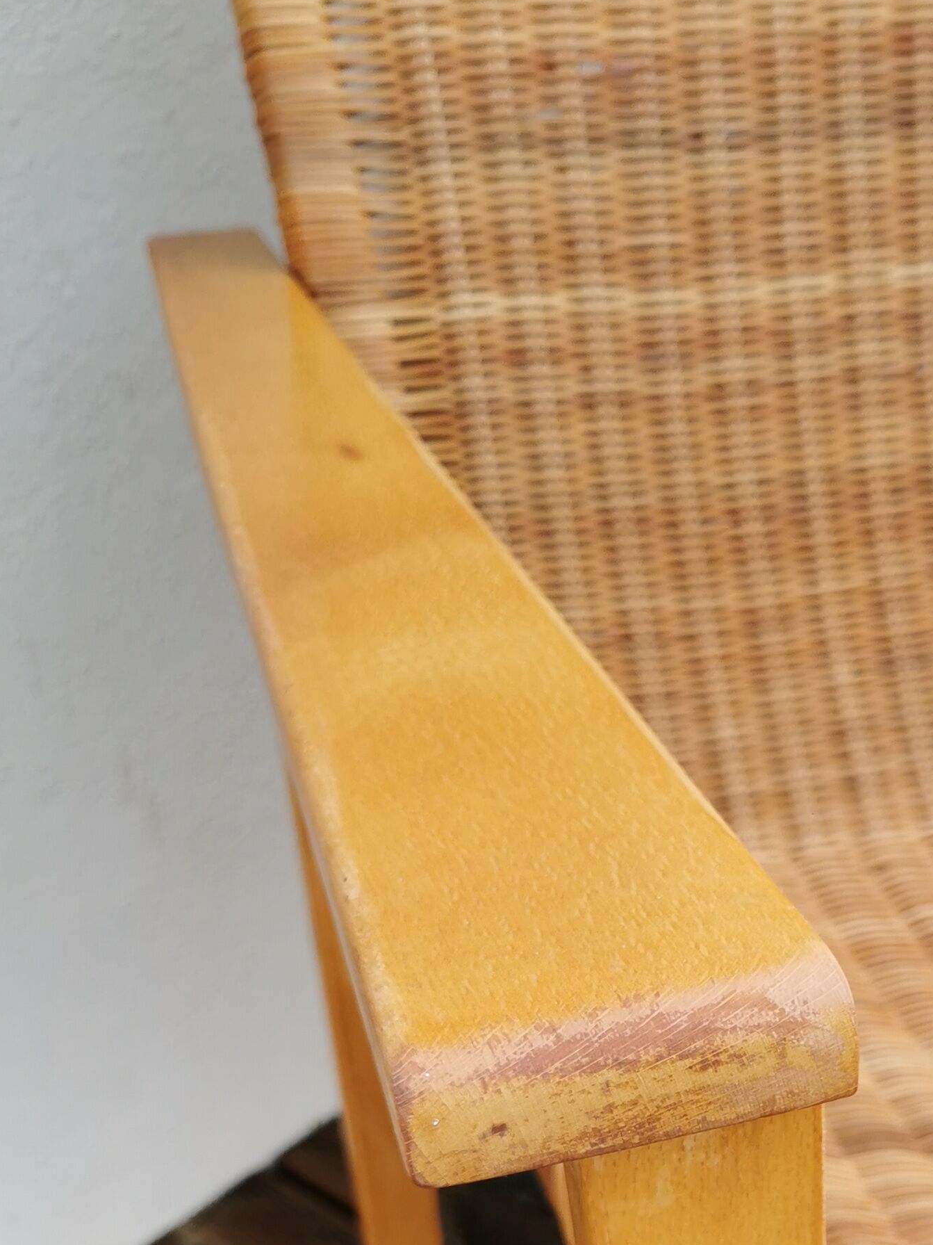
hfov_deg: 25.9
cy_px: 1180
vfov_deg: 32.7
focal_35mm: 55
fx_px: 1977
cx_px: 791
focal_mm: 5.58
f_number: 1.8
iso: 50
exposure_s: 1/411
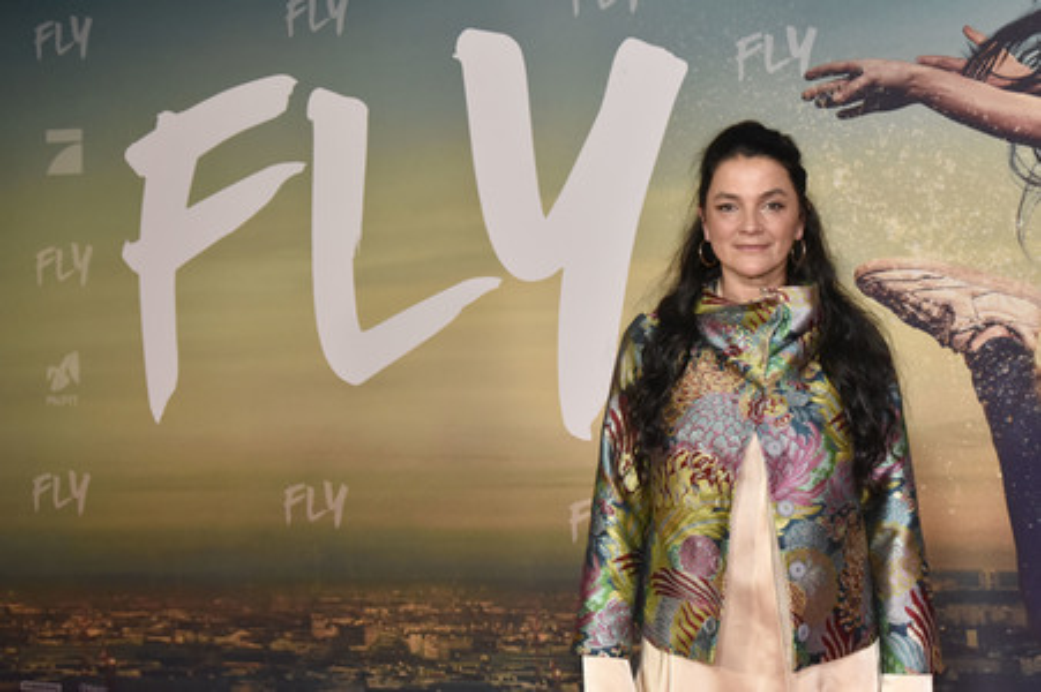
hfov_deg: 38.2
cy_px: 346
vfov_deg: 26.0
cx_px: 520
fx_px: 1503
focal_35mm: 52
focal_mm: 52
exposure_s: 1/250
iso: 4000
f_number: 8
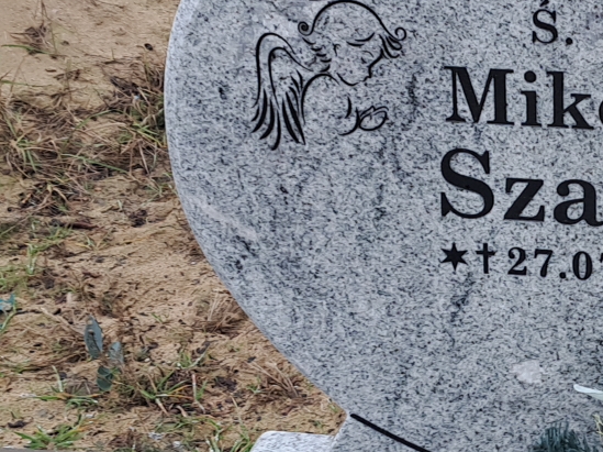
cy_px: 254
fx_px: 731
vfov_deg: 34.3
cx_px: 521
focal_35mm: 42
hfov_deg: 41.9
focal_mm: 5.23
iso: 50
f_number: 1.8
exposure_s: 1/50
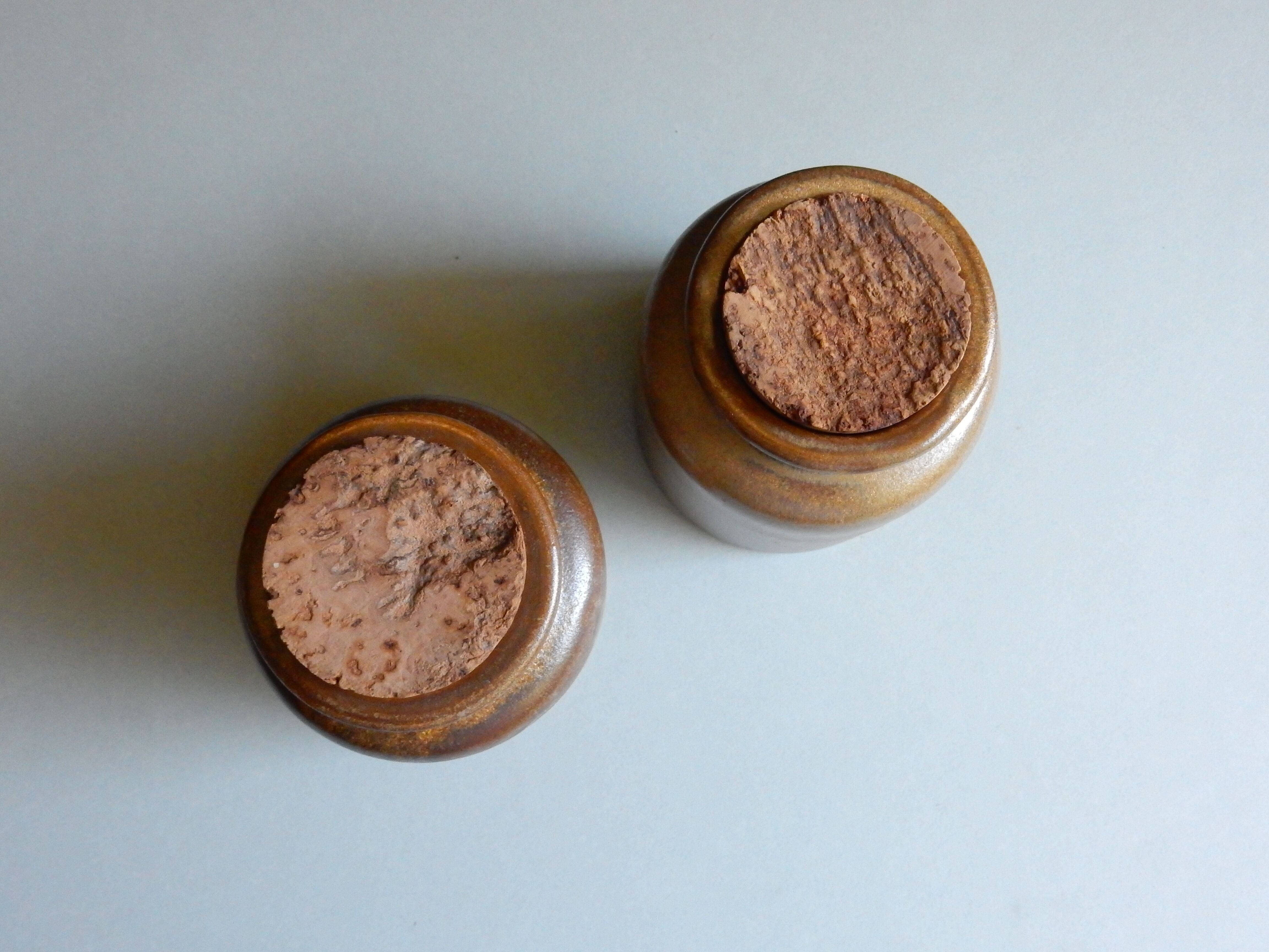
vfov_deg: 39.7
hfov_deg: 51.4
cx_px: 634
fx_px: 1320
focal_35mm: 36
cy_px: 476
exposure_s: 1/60
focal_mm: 6.4
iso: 800
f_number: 4
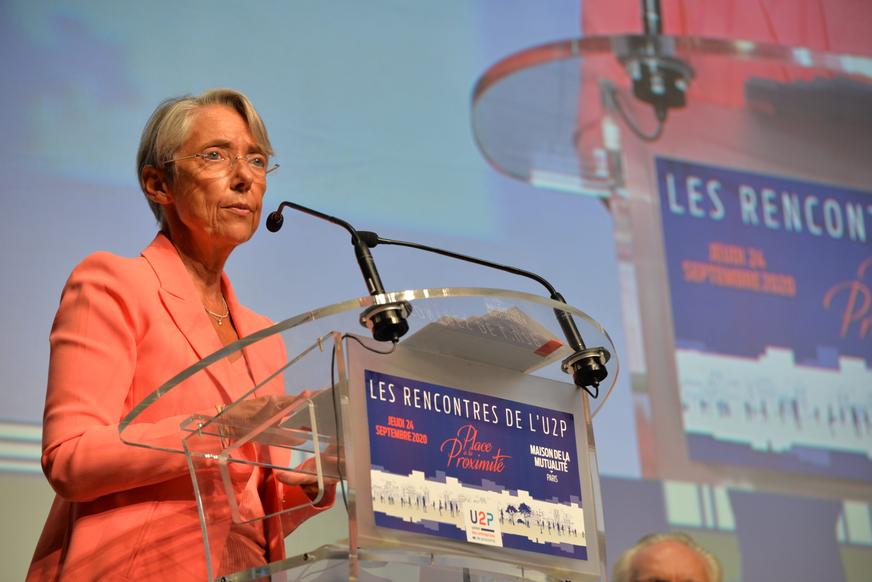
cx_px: 436
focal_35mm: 112
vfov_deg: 12.2
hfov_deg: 18.3
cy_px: 291
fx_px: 2714
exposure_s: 1/60
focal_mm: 112
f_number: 4.8
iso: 640
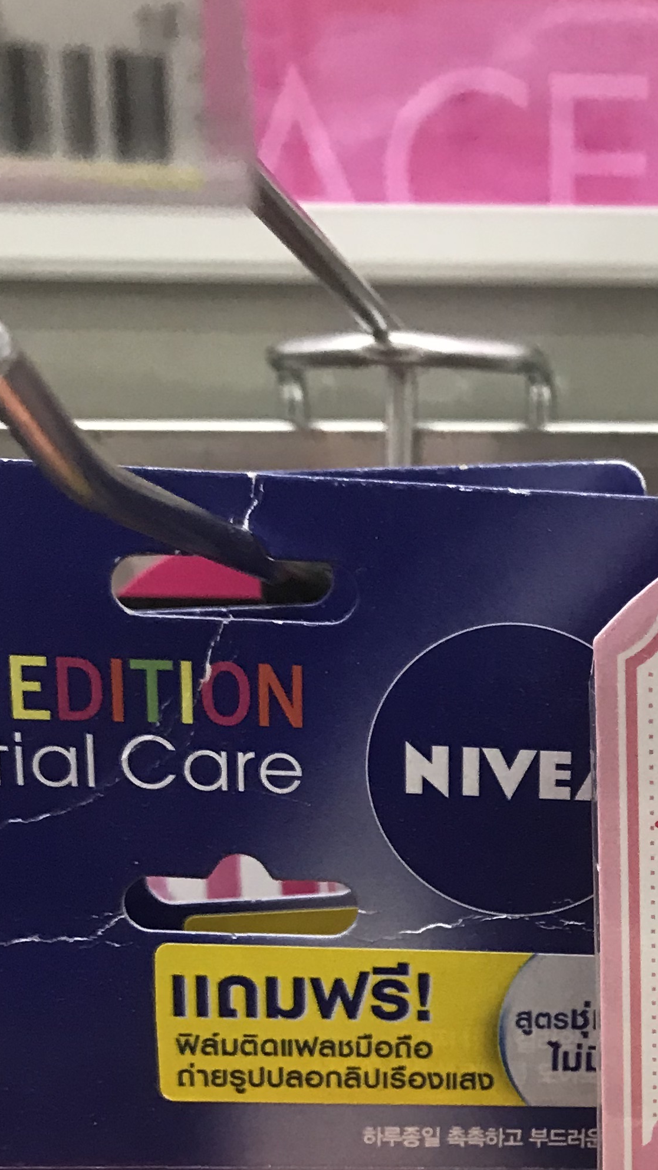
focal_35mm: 62
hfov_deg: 18.2
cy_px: 1103
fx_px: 1923
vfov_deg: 31.8
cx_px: 829
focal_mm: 3.99
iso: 32
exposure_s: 1/25
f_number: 1.8
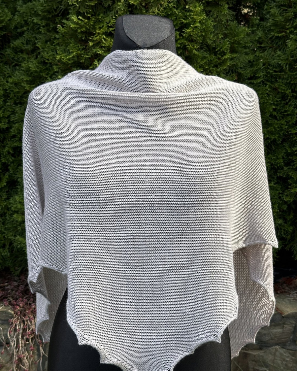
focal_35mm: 51
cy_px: 194
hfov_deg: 29.7
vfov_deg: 36.6
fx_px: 560
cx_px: 147
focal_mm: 6.86
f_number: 1.78
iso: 64
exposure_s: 1/704
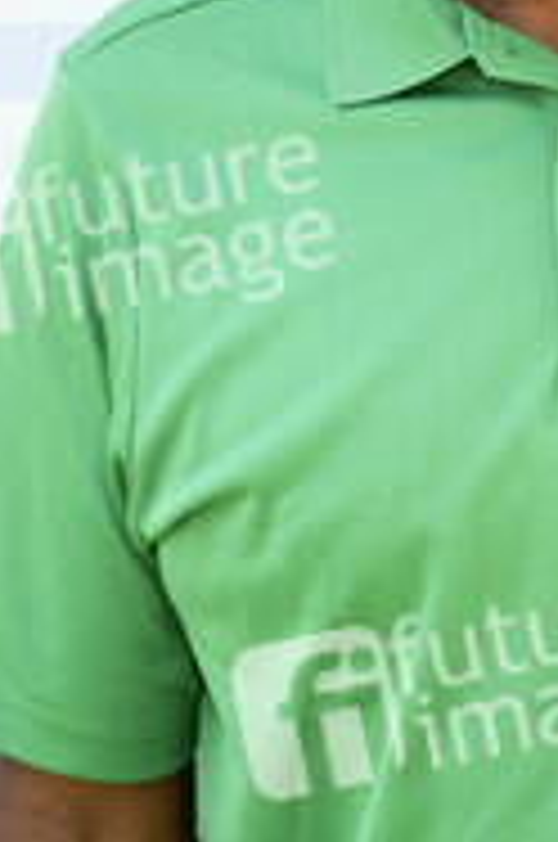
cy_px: 18
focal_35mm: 163
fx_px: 3804
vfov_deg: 12.5
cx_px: 594
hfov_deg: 8.3
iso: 400
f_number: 5.6
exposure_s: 1/200
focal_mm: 76
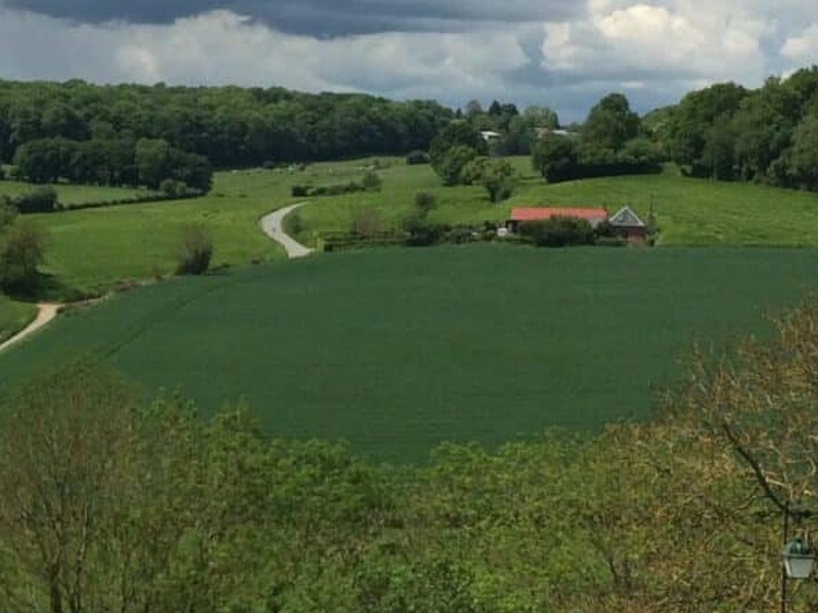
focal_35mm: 100
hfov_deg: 19.6
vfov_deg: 14.6
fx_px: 2362
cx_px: 329
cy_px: 44
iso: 32
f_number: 2.2
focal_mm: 4.15
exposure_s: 1/3731
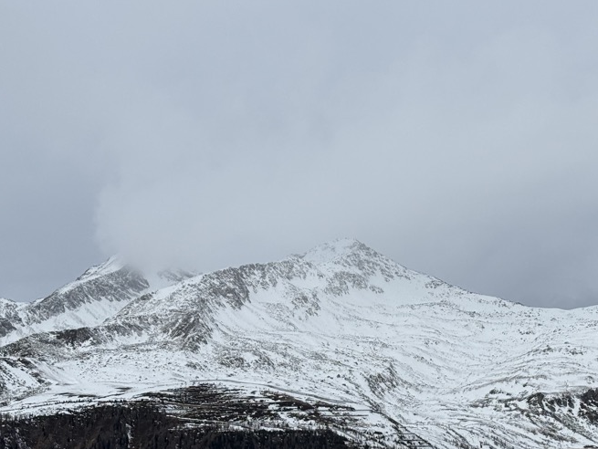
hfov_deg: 25.9
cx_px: 357
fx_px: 1296
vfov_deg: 19.6
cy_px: 298
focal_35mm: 75
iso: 64
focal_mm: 6.76
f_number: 1.78
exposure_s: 1/8772
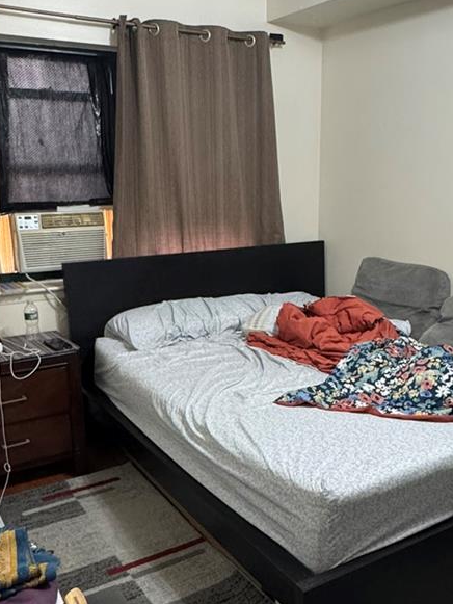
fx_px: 645
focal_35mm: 37
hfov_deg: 38.5
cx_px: 271
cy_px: 339
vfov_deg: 50.0
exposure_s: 1/60
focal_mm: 2.22
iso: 500
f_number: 2.2
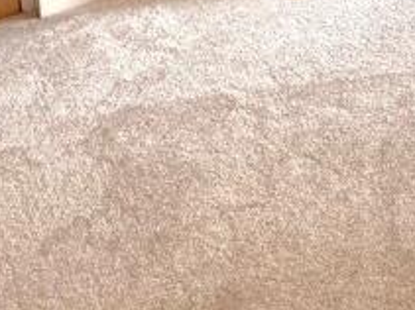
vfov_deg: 15.3
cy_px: -377
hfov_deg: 22.1
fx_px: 815
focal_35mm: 68
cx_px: 669
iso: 200
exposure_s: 1/100
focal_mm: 2.22
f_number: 2.2
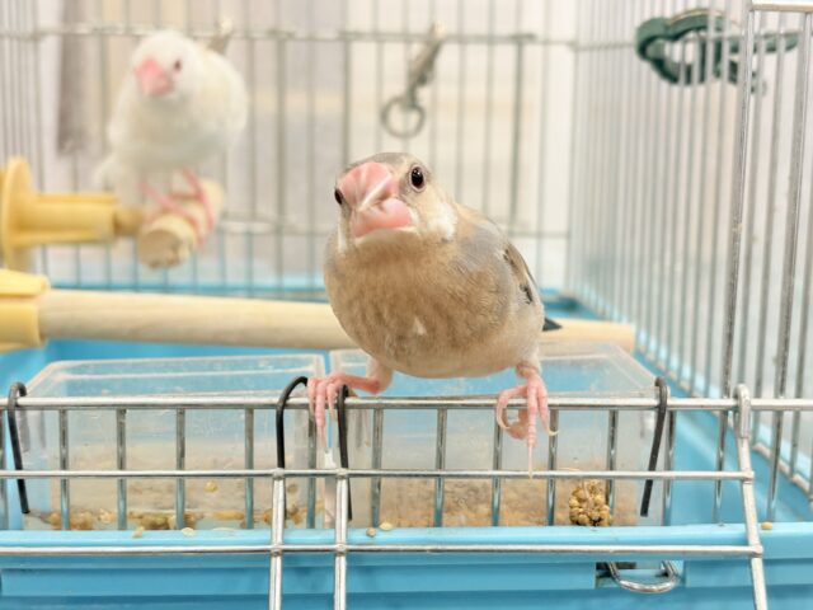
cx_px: 406
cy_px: 305
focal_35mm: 52
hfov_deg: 36.8
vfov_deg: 28.0
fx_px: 1221
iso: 64
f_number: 1.6
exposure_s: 1/50
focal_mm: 5.96
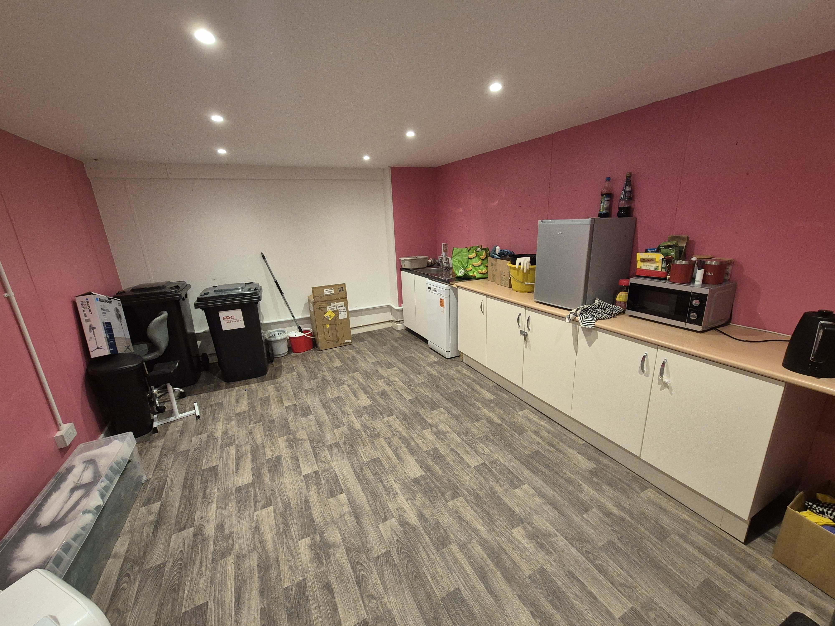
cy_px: 313
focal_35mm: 13
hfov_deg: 106.2
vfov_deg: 89.9
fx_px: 314
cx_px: 418
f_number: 2.2
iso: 500
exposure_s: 1/50
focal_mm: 2.2
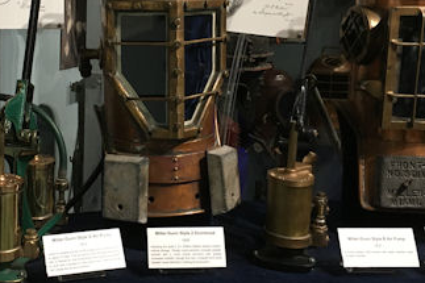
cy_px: 87
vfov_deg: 23.6
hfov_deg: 34.6
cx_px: 130
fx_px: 673
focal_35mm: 57
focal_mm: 4.15
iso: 125
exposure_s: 1/30
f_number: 2.2
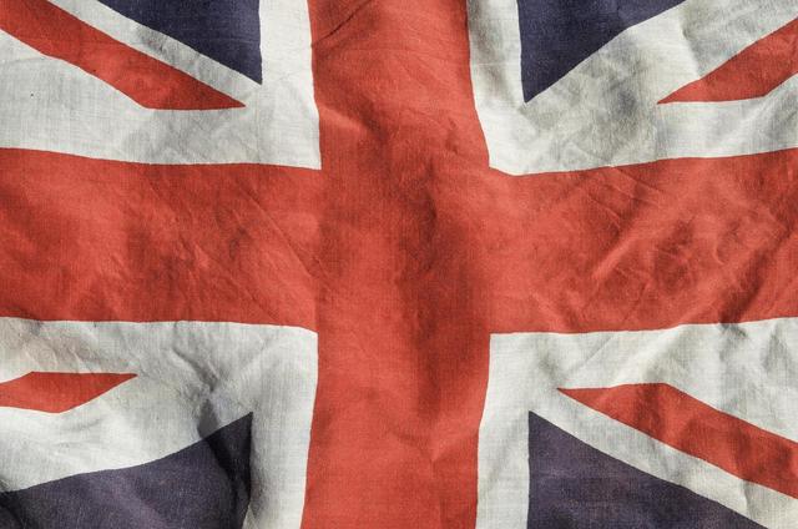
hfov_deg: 32.4
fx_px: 1372
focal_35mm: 62
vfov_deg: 21.8
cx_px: 399
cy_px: 264
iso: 200
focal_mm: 62
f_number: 10
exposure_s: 1/400
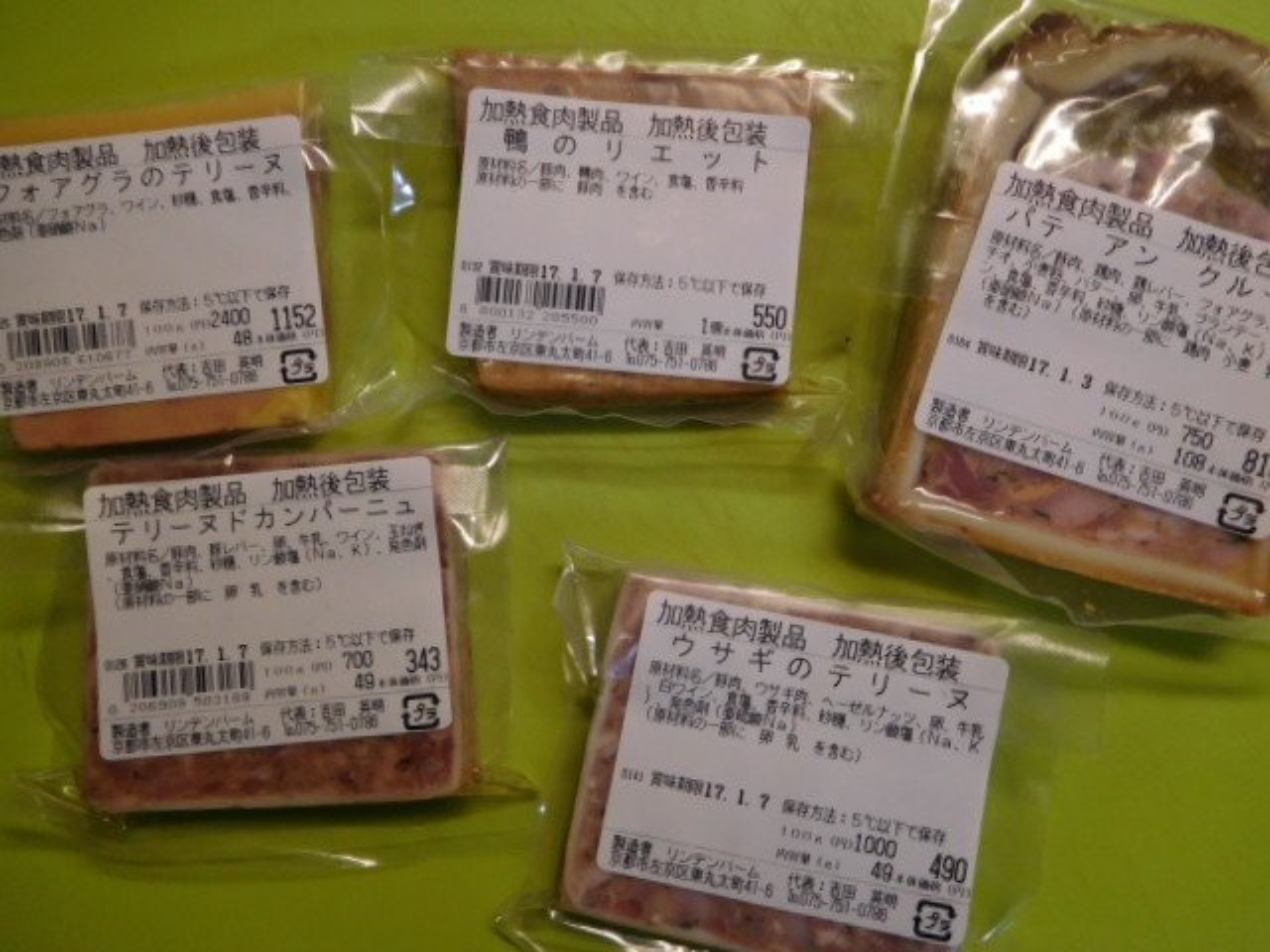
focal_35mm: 25
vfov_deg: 54.9
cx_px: 635
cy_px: 476
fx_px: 917
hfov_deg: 69.4
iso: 160
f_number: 3.4
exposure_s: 1/30
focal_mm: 4.5
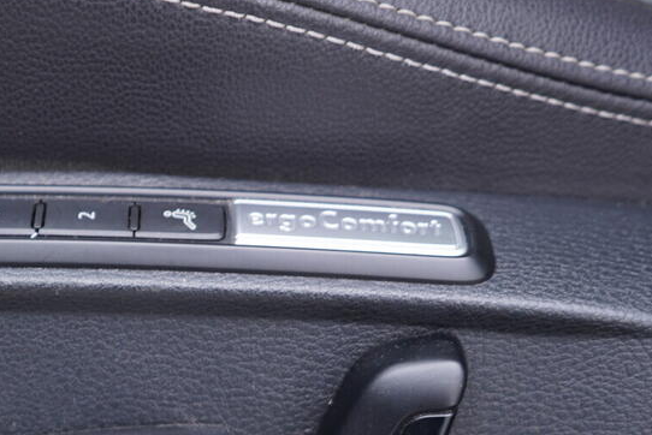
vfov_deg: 20.0
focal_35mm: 68
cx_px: 112
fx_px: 1232
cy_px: 297
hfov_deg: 28.9
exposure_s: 1/40
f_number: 2.8
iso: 200
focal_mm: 24
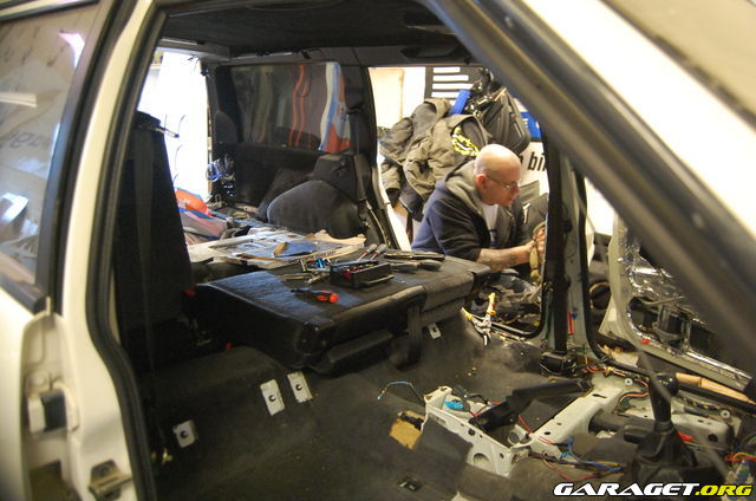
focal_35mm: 27
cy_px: 250
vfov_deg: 47.7
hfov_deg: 67.5
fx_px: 566
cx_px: 378
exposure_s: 1/8
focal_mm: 18
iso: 1600
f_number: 3.5
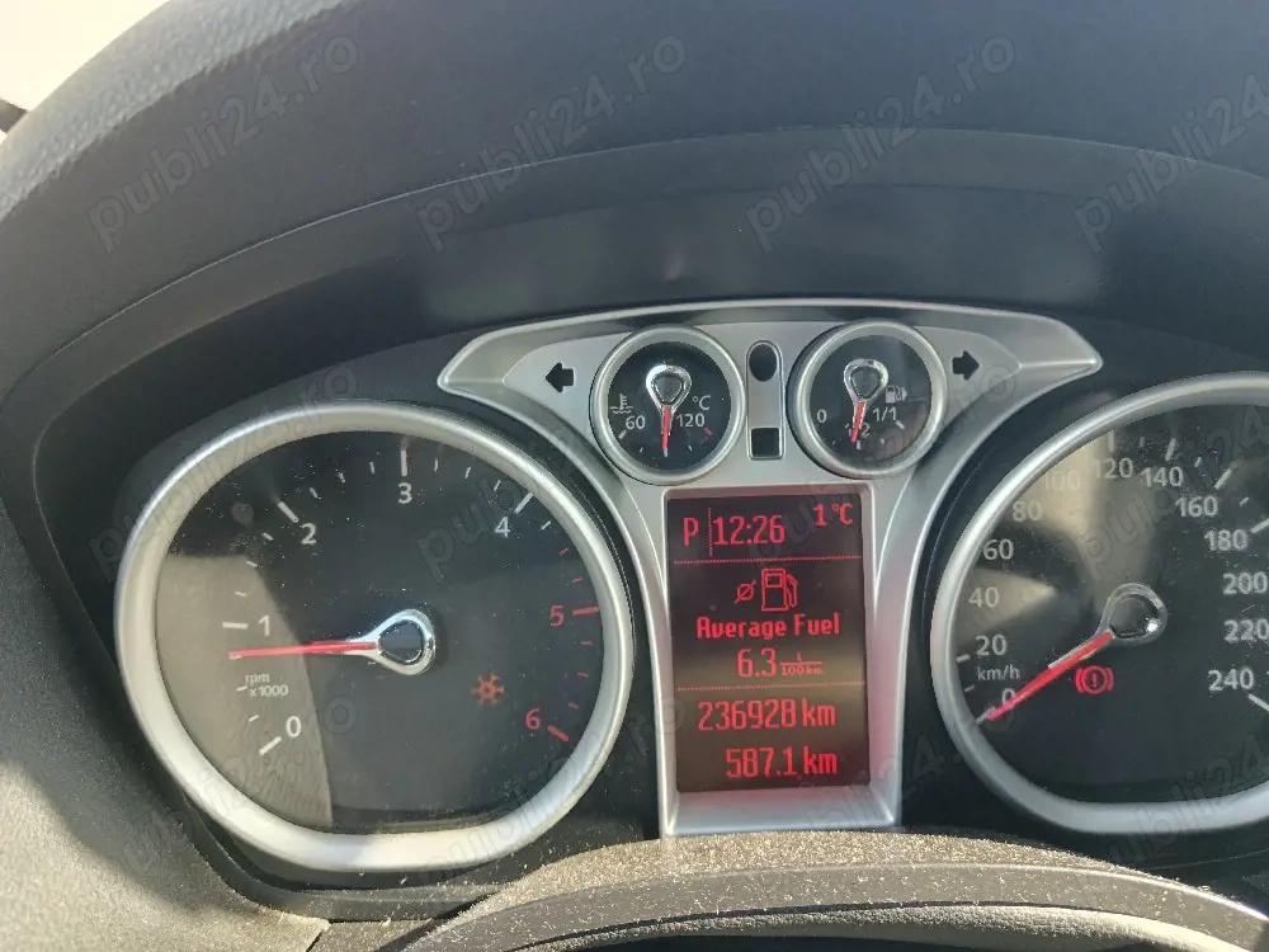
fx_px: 990
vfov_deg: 51.4
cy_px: 476
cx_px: 634
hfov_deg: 65.3
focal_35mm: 27
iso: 433
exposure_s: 1/101
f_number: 1.9
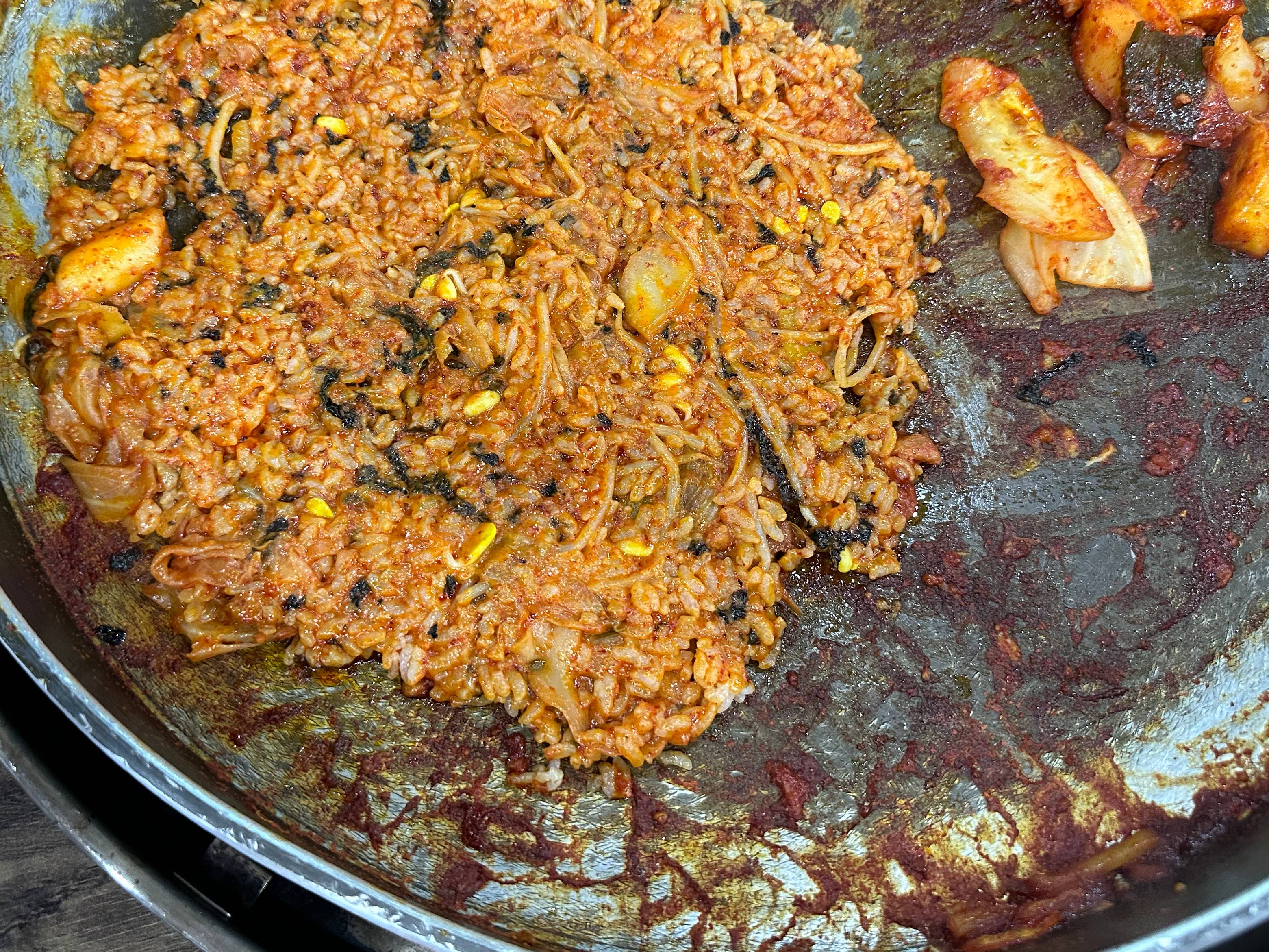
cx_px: 568
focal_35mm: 31
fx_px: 1136
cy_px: 341
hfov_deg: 58.2
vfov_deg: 44.9
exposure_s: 1/60
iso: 320
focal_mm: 6.86
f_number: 1.78
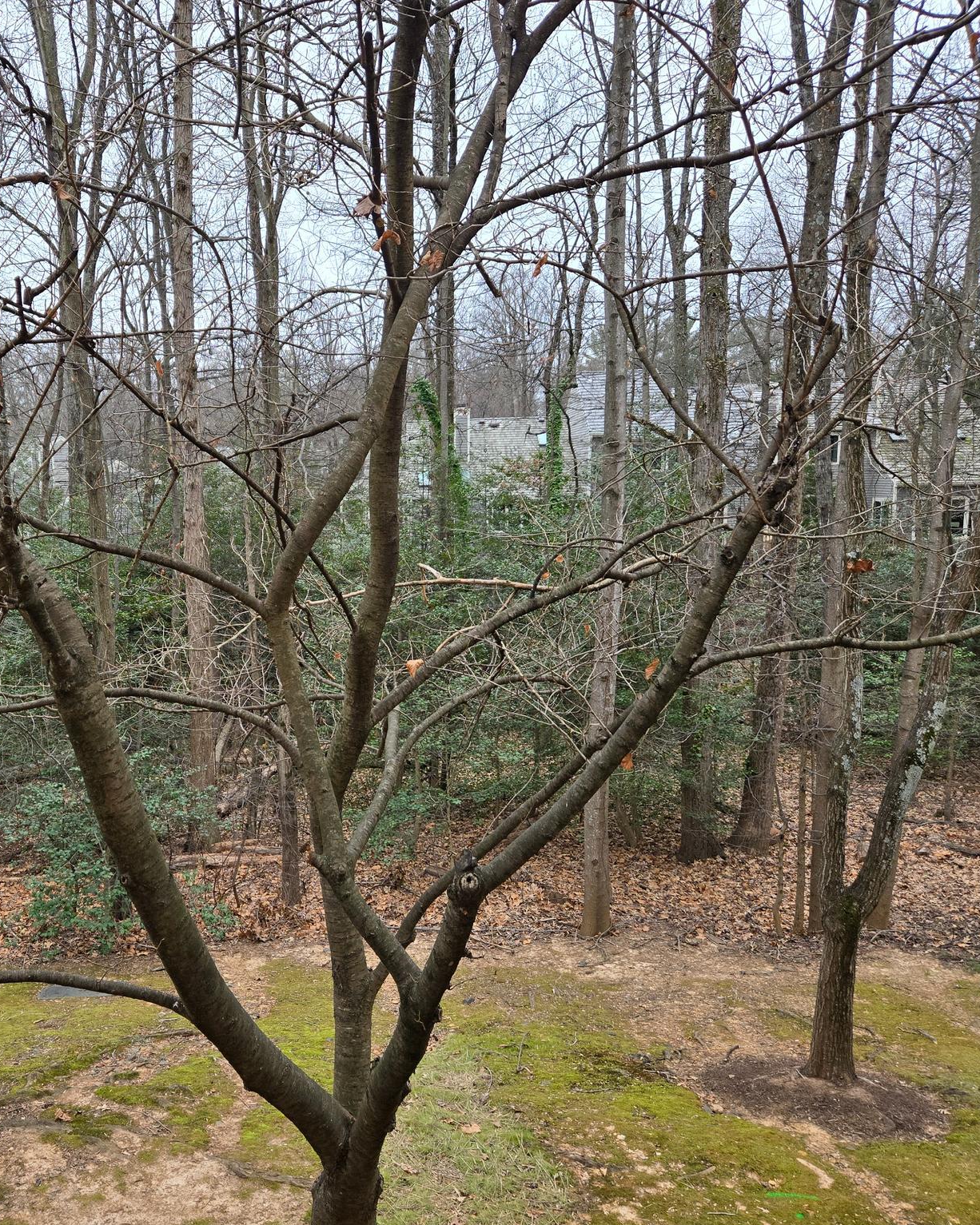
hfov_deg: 47.2
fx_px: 1088
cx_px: 285
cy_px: 613
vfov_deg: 58.8
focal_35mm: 30
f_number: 1.8
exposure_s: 1/180
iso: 100
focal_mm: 5.4
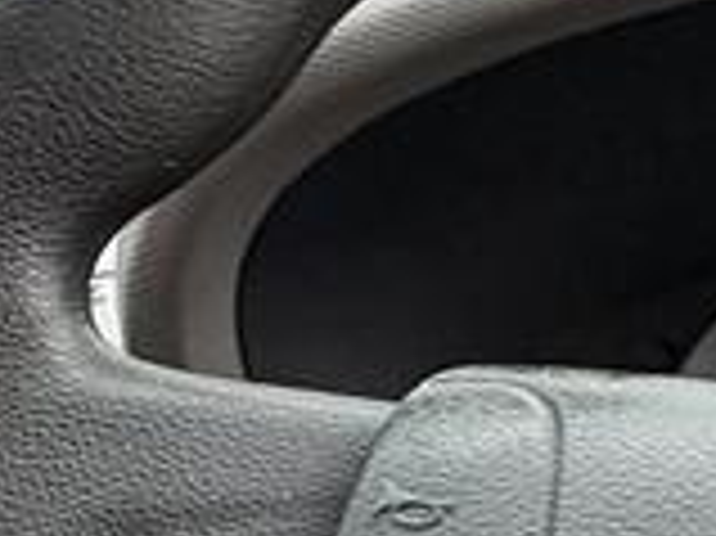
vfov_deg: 16.5
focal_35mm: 79
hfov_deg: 20.5
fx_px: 1633
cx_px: 1130
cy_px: 869
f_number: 2.2
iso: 125
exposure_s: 1/100
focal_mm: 2.22
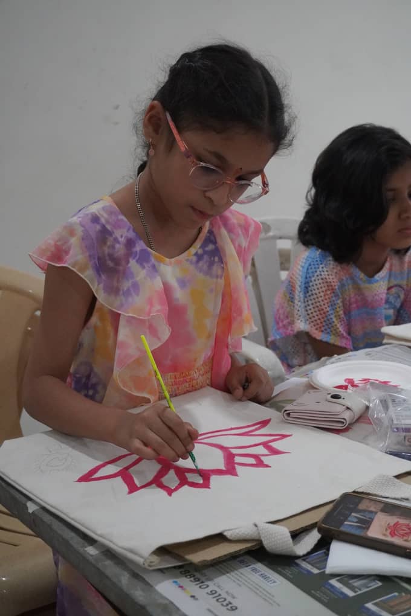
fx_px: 1079
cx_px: 206
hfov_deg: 21.6
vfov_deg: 31.9
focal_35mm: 63
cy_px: 308
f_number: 5.6
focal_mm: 42
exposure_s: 1/160
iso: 4000
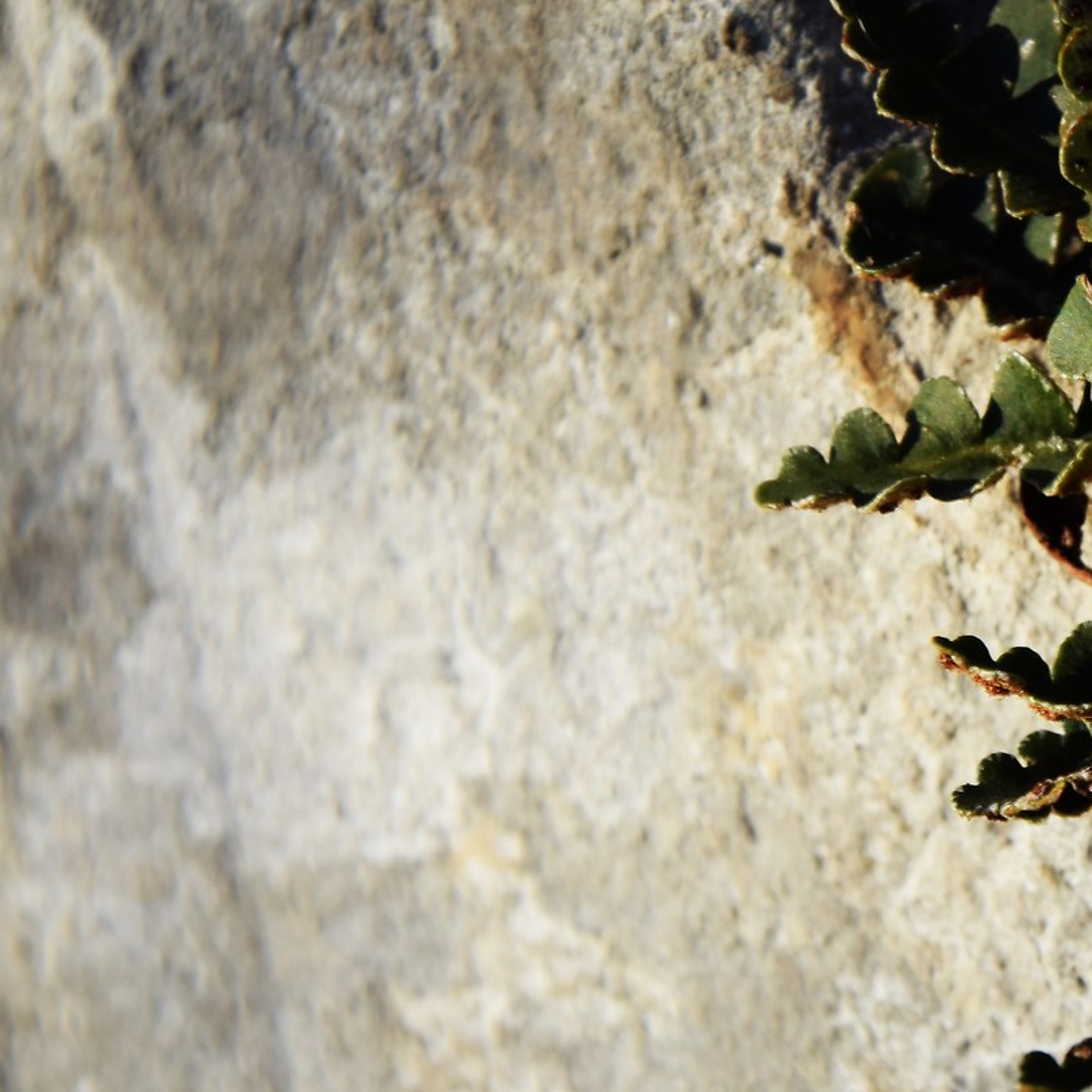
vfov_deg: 5.5
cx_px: 1389
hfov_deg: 5.4
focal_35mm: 321
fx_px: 11466
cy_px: 692
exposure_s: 1/160
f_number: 8
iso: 100
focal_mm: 85
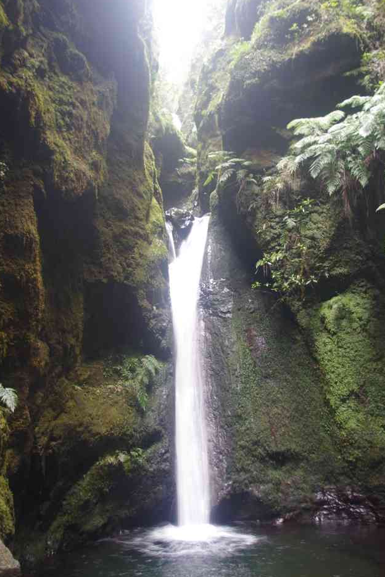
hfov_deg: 41.1
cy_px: 280
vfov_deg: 58.7
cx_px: 200
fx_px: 514
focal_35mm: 32
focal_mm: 20
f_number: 4
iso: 400
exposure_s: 1/3.33
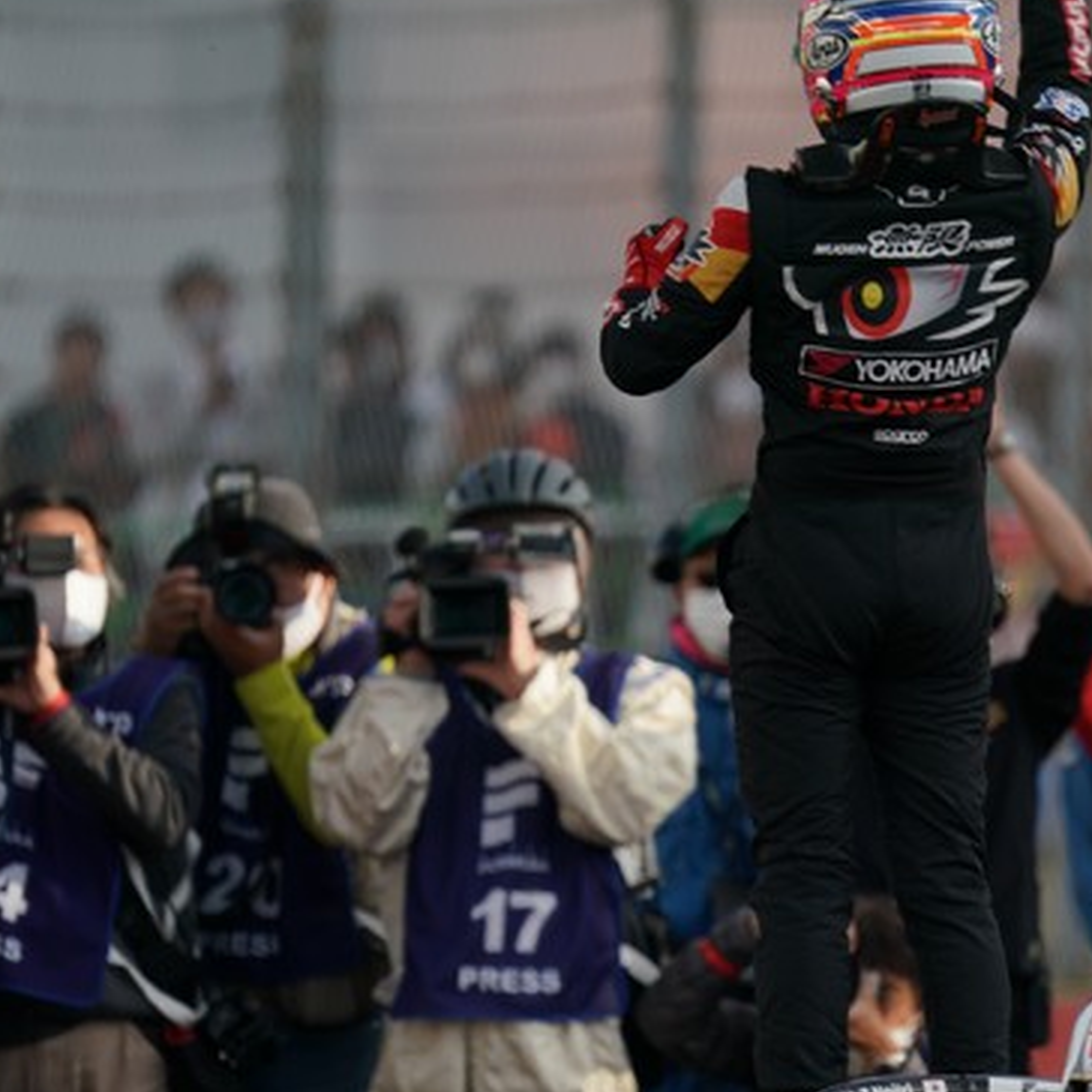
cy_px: 387
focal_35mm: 1009
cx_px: 993
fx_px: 36012
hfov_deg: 1.7
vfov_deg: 1.7
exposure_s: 1/500
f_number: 6.3
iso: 200
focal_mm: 600
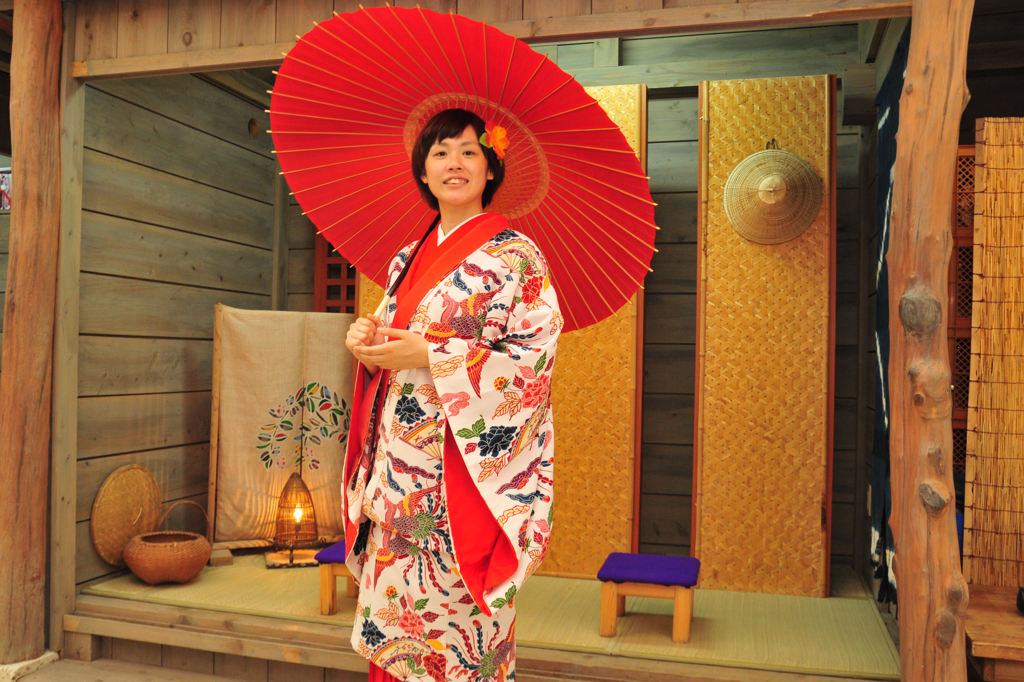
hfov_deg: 60.3
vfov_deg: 42.3
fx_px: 882
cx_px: 498
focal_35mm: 31
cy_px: 329
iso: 1600
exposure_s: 1/40
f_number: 8
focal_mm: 28
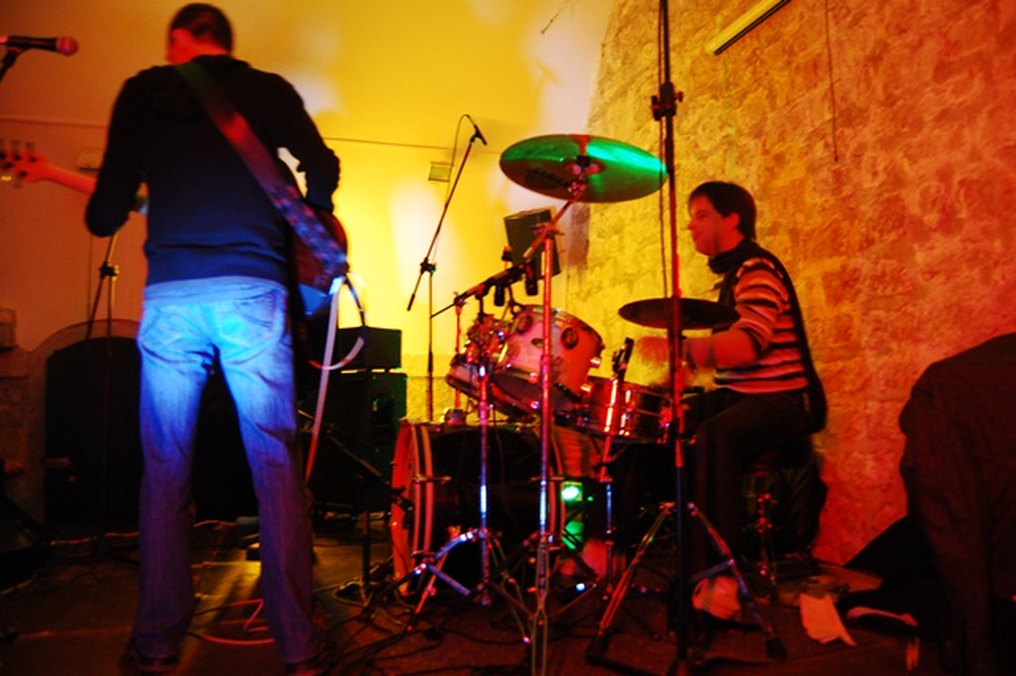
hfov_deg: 67.4
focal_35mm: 27
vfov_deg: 47.9
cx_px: 508
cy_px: 338
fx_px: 762
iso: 800
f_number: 3.5
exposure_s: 1/13
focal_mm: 18
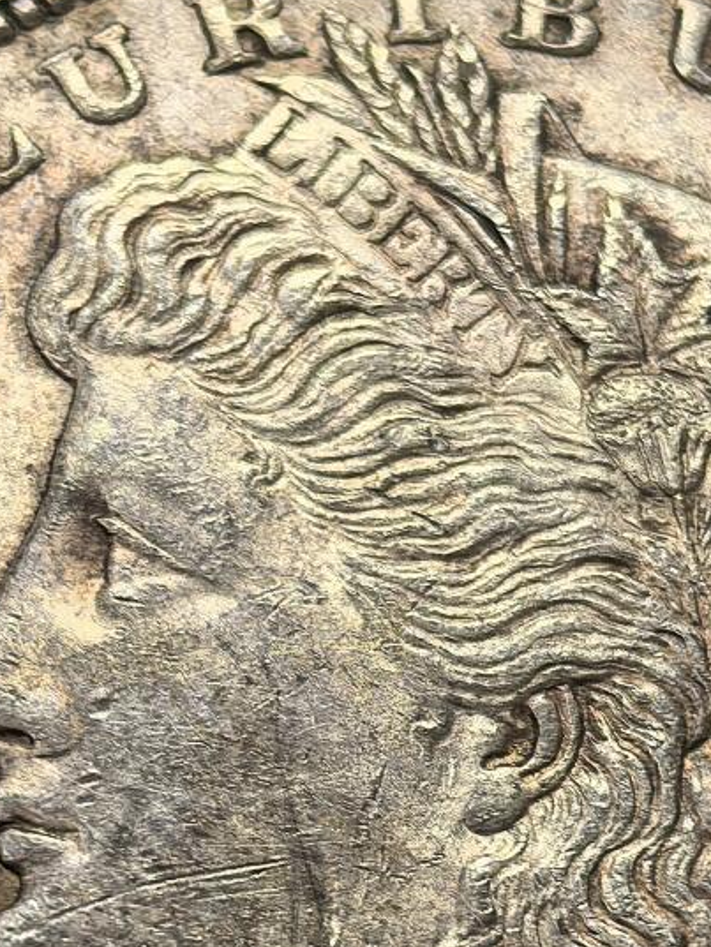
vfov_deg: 10.9
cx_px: 464
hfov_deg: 8.2
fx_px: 4955
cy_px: 804
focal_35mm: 181
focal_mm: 6.98
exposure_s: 1/100
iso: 200
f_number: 2
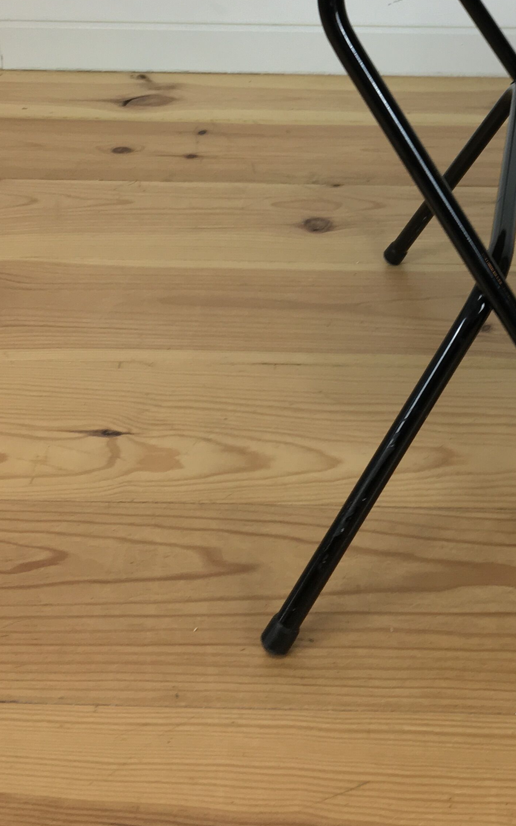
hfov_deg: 22.8
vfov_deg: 35.3
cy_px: 124
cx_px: 483
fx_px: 1238
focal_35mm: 55
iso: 40
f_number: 2.2
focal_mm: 4.15
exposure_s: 1/33
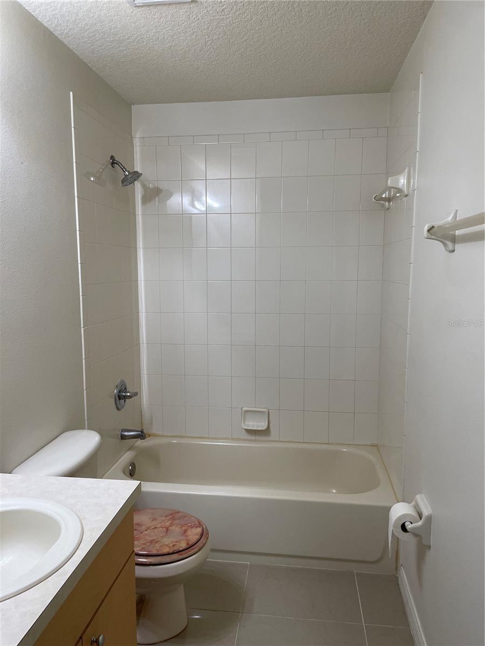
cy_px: 323
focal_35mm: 26
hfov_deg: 53.1
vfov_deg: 67.3
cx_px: 242
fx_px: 486
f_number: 1.6
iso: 100
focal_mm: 4.2
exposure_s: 1/120
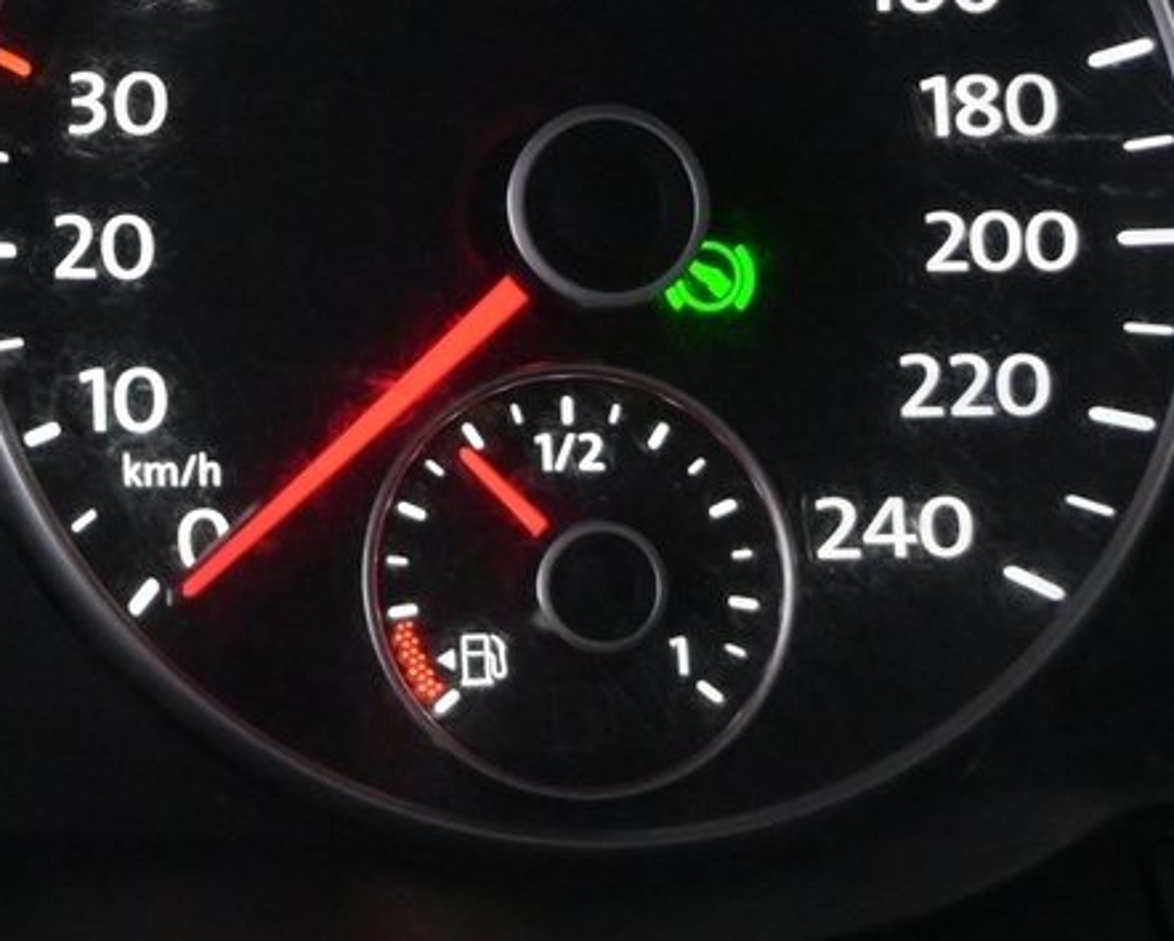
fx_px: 4658
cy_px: 149
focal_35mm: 134
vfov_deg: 11.5
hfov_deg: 13.5
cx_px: -582
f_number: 4.5
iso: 2500
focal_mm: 26
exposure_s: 1/60
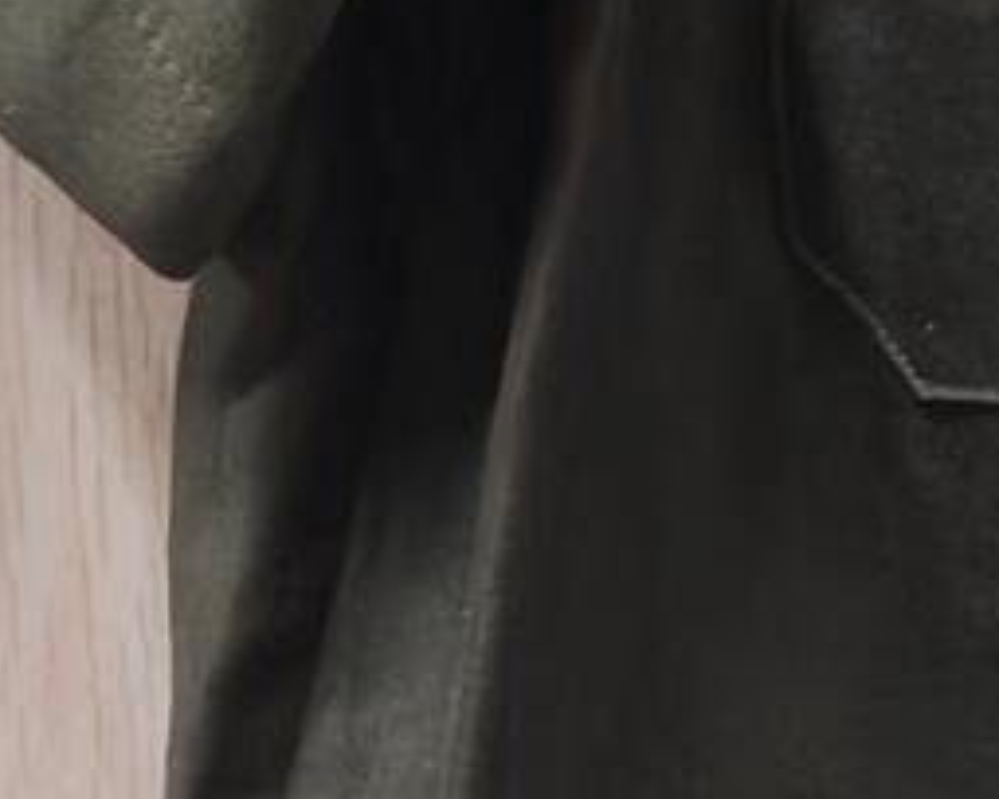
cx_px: 2292
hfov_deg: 6.7
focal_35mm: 276
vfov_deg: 5.6
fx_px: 8160
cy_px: -219
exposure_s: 1/20
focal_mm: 5.52
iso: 800
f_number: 1.95
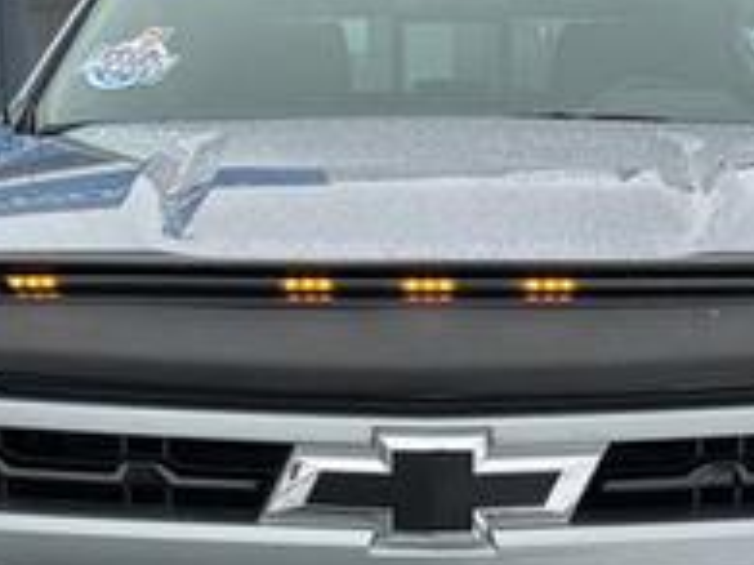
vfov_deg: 23.0
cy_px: 511
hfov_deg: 31.1
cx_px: 456
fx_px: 1350
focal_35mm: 62
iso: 80
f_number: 1.78
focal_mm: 6.86
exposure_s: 1/729
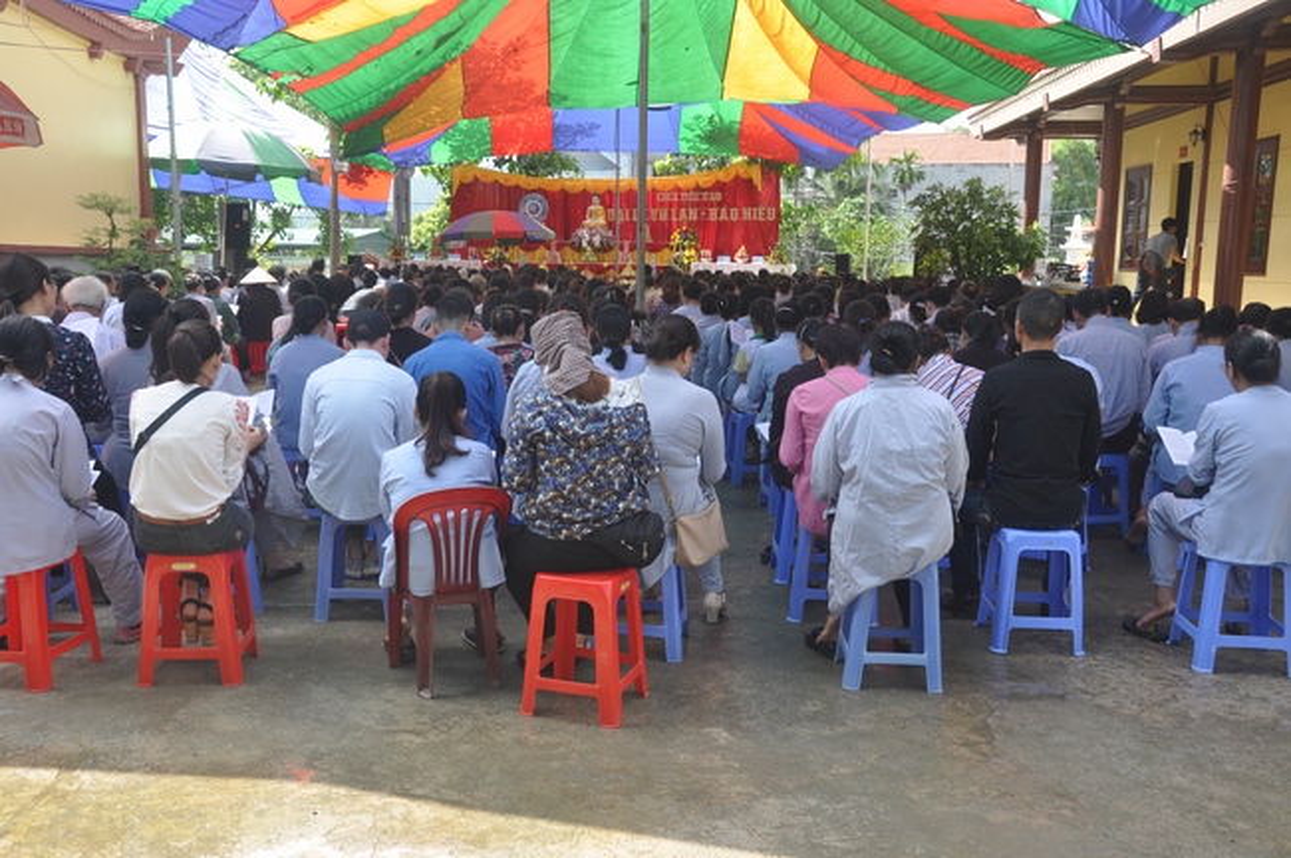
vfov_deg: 36.8
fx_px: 1290
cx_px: 646
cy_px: 429
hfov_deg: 53.2
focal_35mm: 36
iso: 400
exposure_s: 1/250
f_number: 8
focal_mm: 24
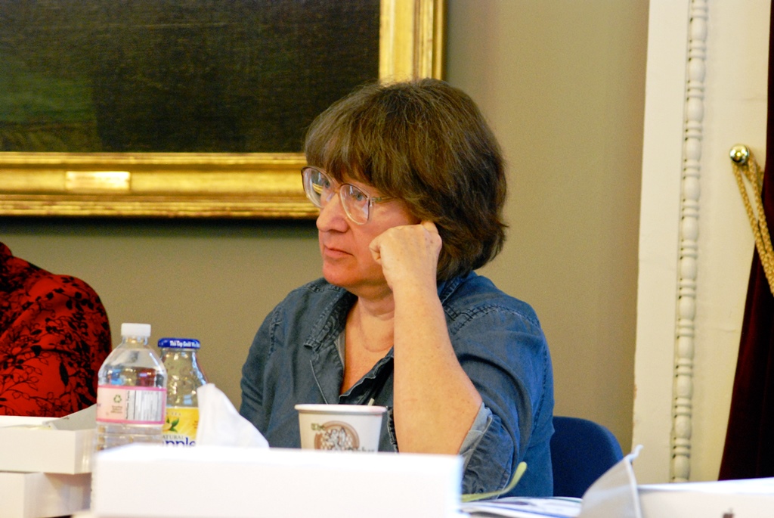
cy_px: 259
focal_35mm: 147
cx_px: 387
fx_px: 3164
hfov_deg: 13.9
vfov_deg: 9.4
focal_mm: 98
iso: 1600
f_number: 5.3
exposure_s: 1/15
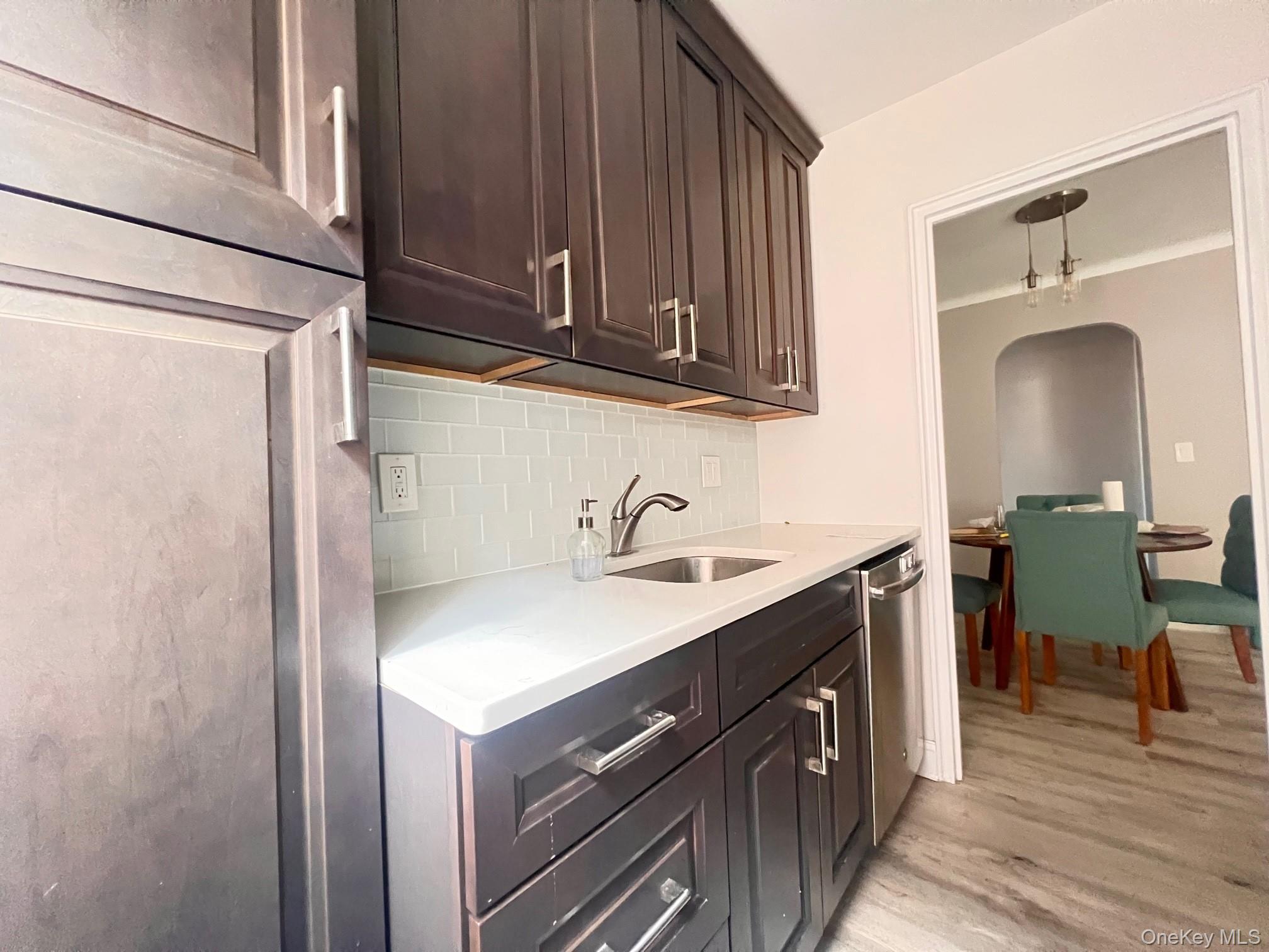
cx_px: 634
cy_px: 476
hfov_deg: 106.2
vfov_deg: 89.9
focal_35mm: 13
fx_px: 477
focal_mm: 1.57
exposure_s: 1/35
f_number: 1.8
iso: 1250
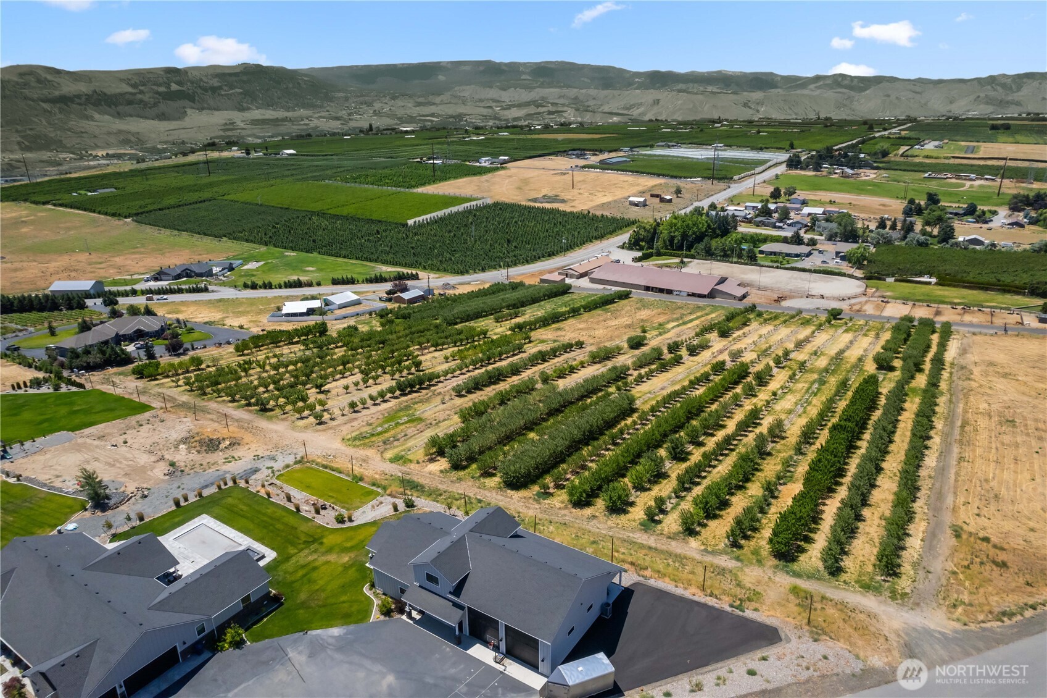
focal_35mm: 22
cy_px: 349
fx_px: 640
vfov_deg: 57.2
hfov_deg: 78.6
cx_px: 524
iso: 200
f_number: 2.8
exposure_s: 1/8000
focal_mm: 8.38
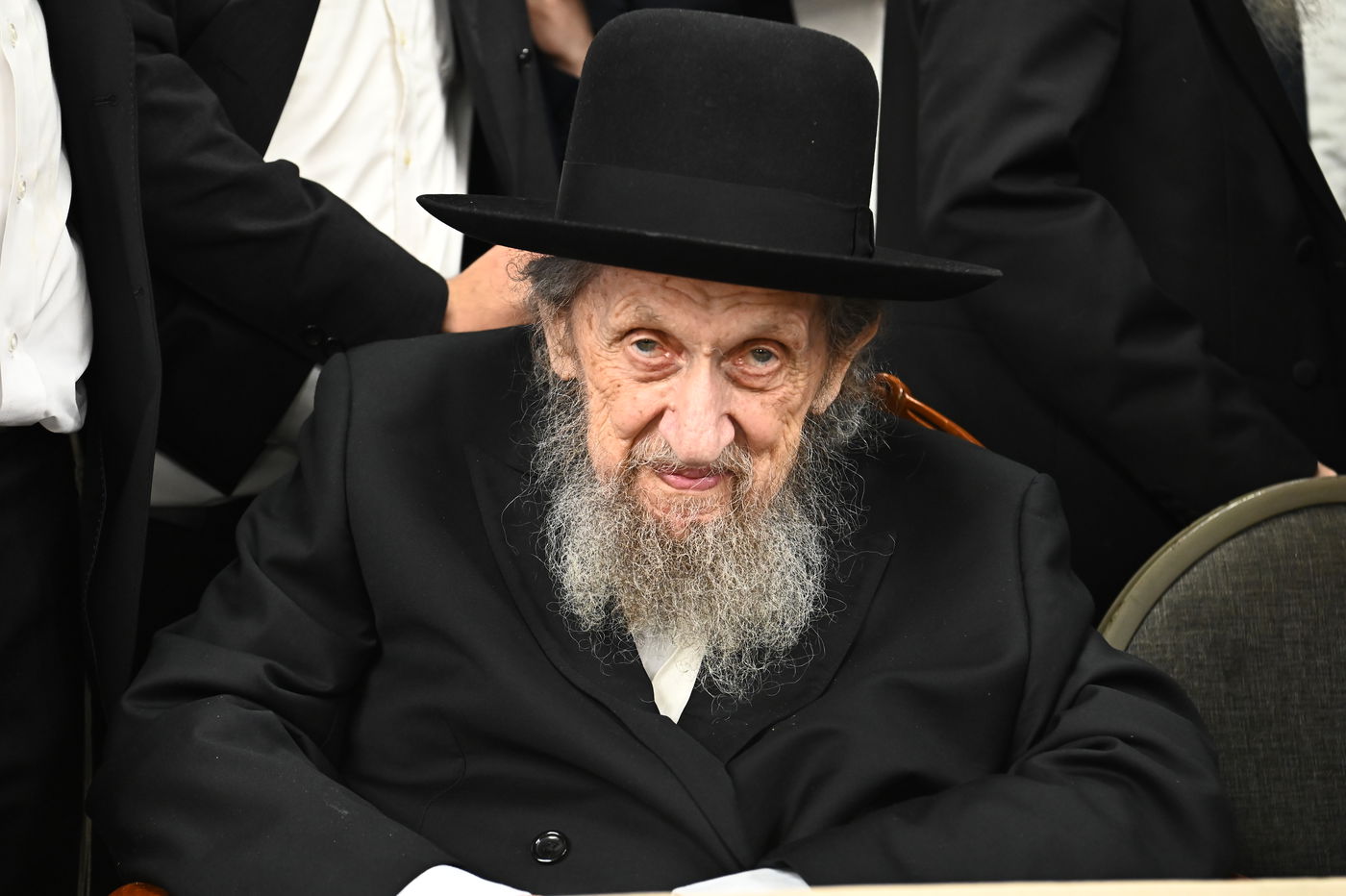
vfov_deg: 19.4
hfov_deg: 28.9
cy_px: 448
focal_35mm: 70
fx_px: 2616
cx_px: 673
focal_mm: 70
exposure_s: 1/200
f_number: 5
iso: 3200
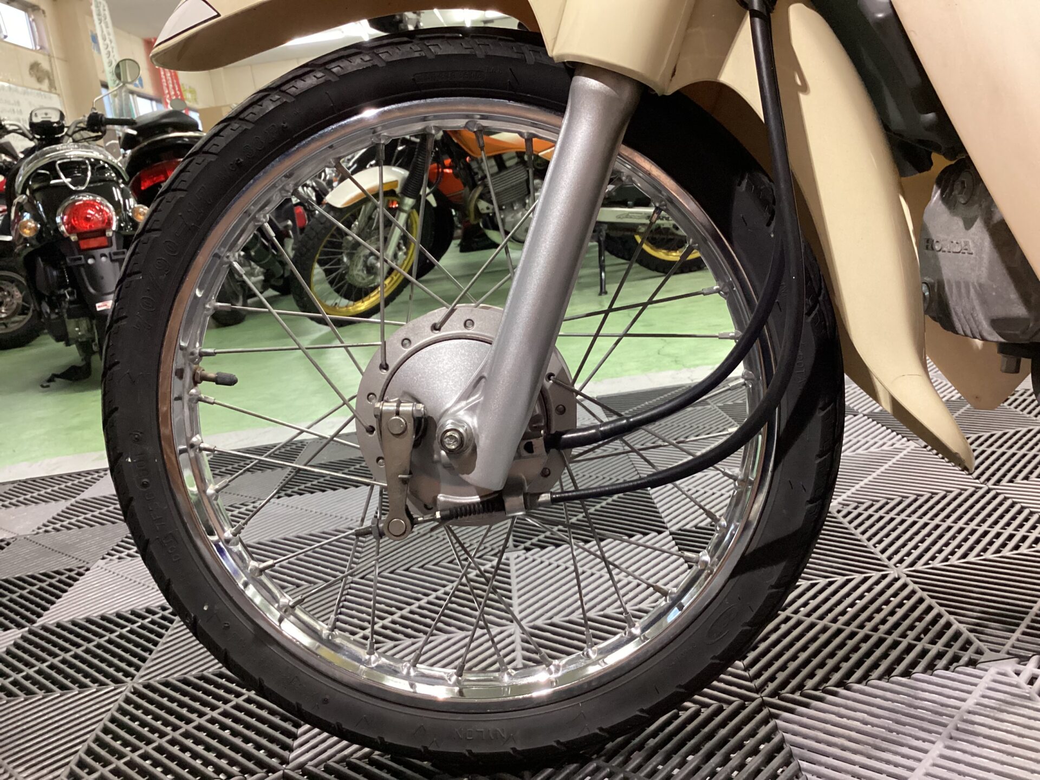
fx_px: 931
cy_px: 390
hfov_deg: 58.4
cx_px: 520
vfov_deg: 45.4
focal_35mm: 31
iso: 400
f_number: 2.4
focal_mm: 3.3
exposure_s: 1/40
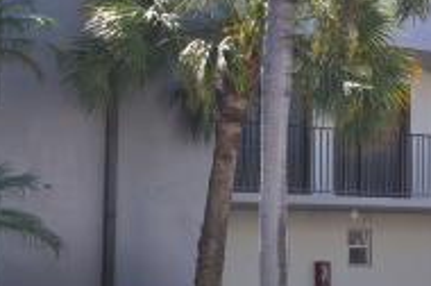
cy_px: 141
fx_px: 1233
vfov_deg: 13.2
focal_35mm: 103
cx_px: 497
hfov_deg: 18.9
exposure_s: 1/250
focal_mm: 29
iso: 400
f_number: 10
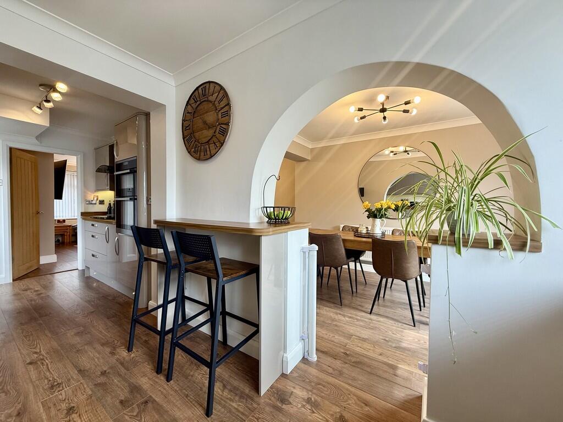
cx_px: 282
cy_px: 211
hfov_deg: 102.1
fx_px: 228
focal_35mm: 14
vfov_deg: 85.7
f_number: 2.2
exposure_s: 1/100
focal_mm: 2.22
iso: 80
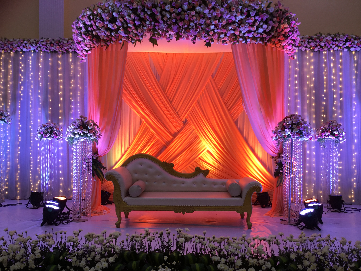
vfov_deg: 45.4
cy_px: 136
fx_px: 323
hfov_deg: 58.4
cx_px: 180
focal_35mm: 31
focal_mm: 3.3
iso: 25
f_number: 2.4
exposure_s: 1/50
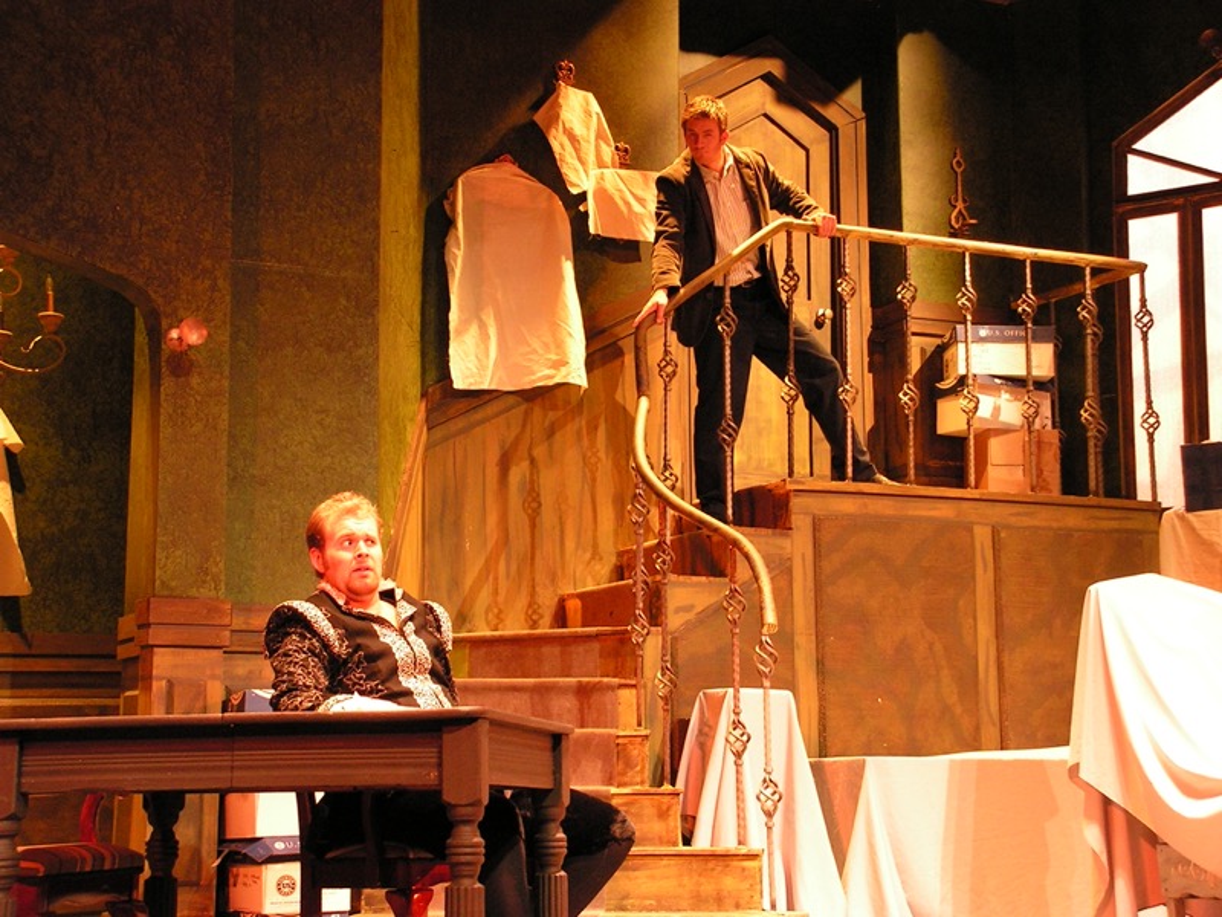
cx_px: 611
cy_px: 458
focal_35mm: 61
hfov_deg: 31.7
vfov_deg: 24.0
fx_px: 2153
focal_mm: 10.2
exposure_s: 1/3
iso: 200
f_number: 3.3
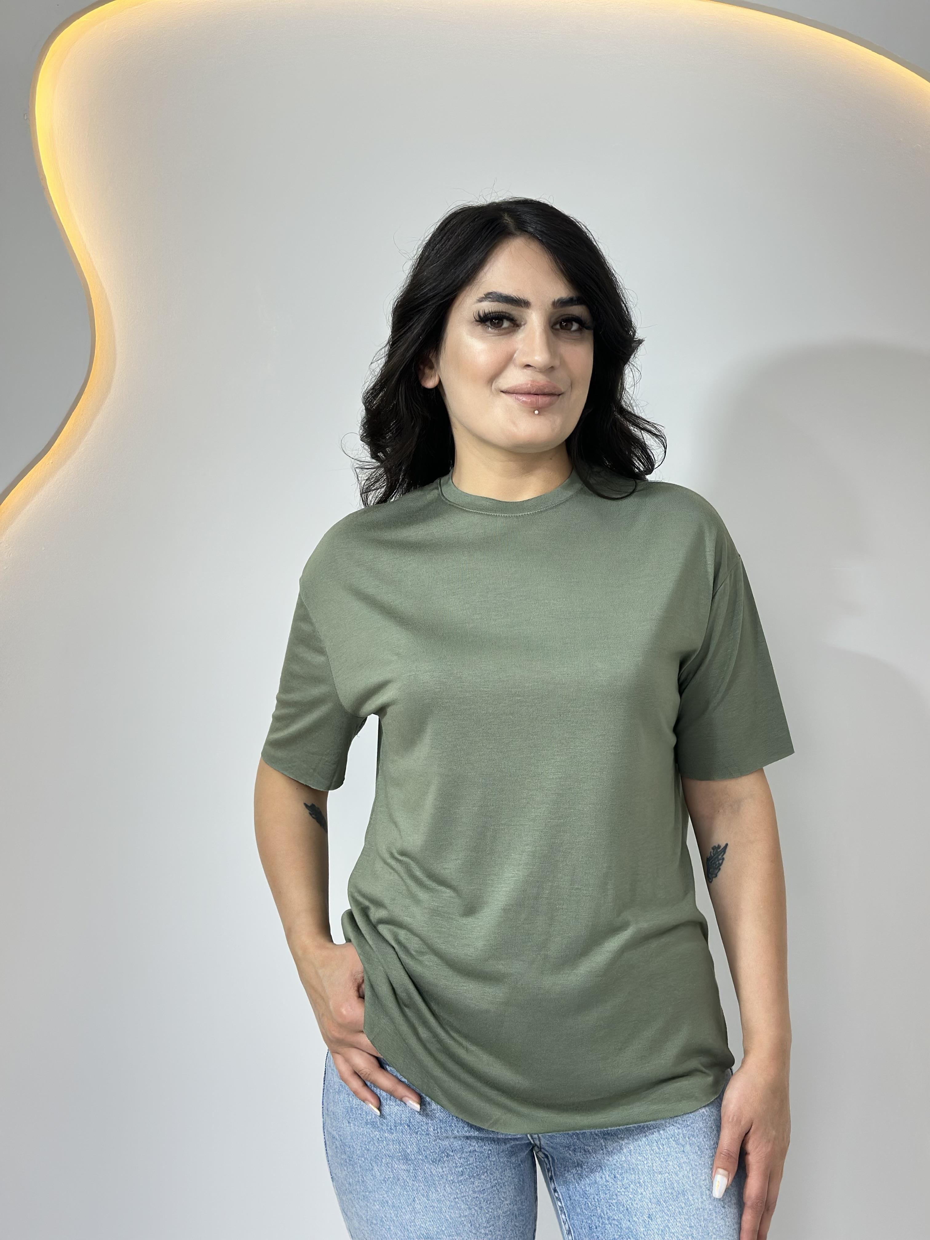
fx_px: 1719
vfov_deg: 39.7
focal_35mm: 48
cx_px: 465
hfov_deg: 30.3
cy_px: 620
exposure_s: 1/171
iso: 80
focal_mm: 6.86
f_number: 1.78
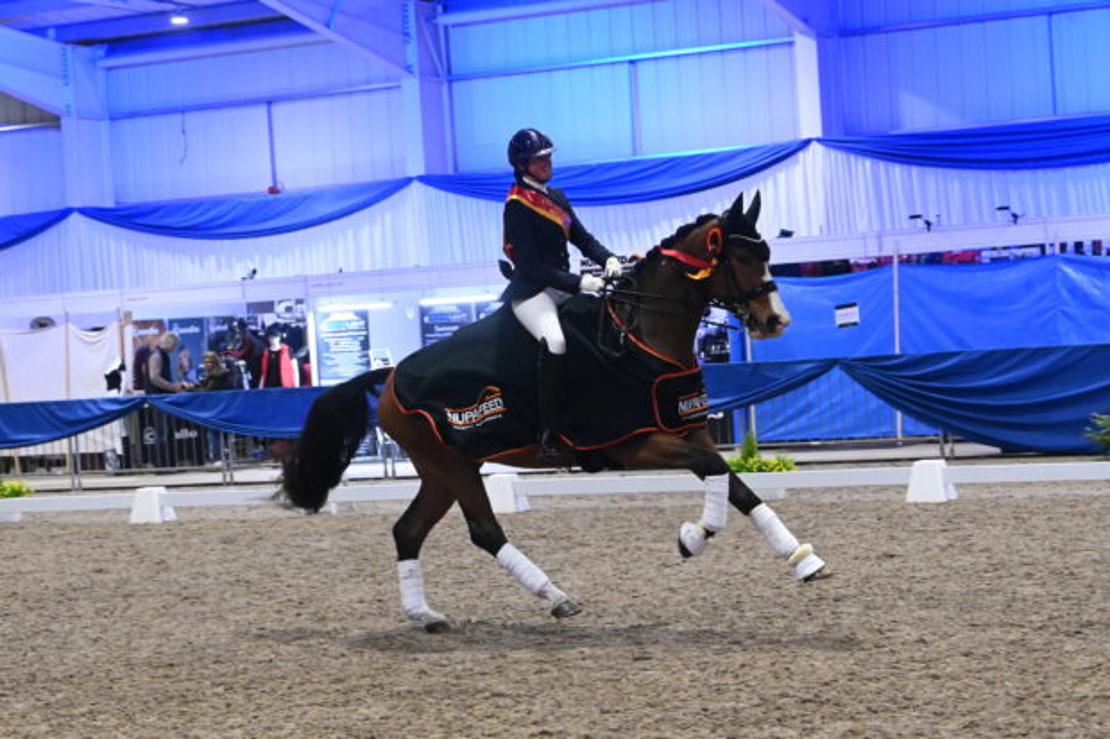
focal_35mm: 84
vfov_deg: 16.3
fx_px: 2589
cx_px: 555
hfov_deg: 24.2
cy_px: 370
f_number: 5.6
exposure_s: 1/640
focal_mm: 70
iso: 20000
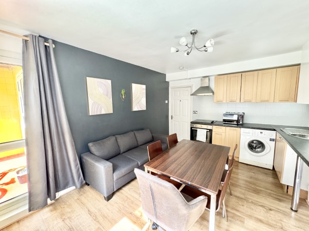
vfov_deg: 85.7
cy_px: 116
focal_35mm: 14
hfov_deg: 102.1
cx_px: 154
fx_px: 125
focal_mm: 2.22
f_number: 2.2
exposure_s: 1/79
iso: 320
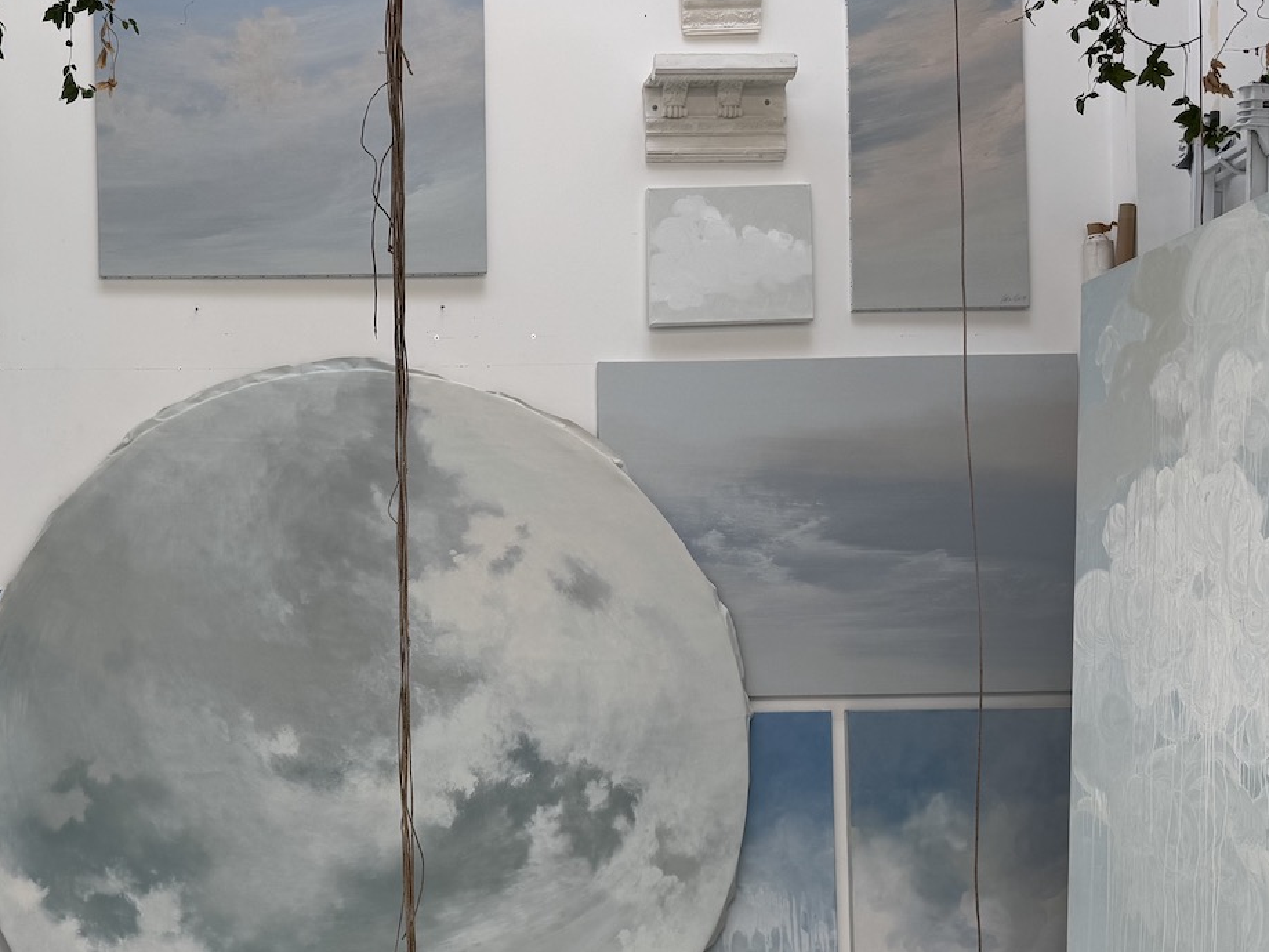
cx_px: 331
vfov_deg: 30.6
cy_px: 663
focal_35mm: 47
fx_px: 1723
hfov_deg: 39.4
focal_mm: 6.76
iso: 80
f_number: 1.78
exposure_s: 1/100
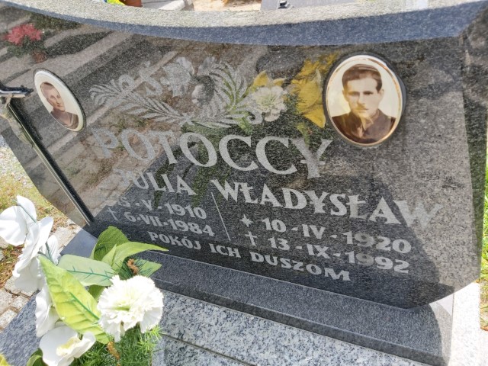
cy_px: 183
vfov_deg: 53.1
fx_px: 367
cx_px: 244
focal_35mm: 26
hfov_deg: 67.3
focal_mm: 3.92
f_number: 1.7
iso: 64
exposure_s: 1/313
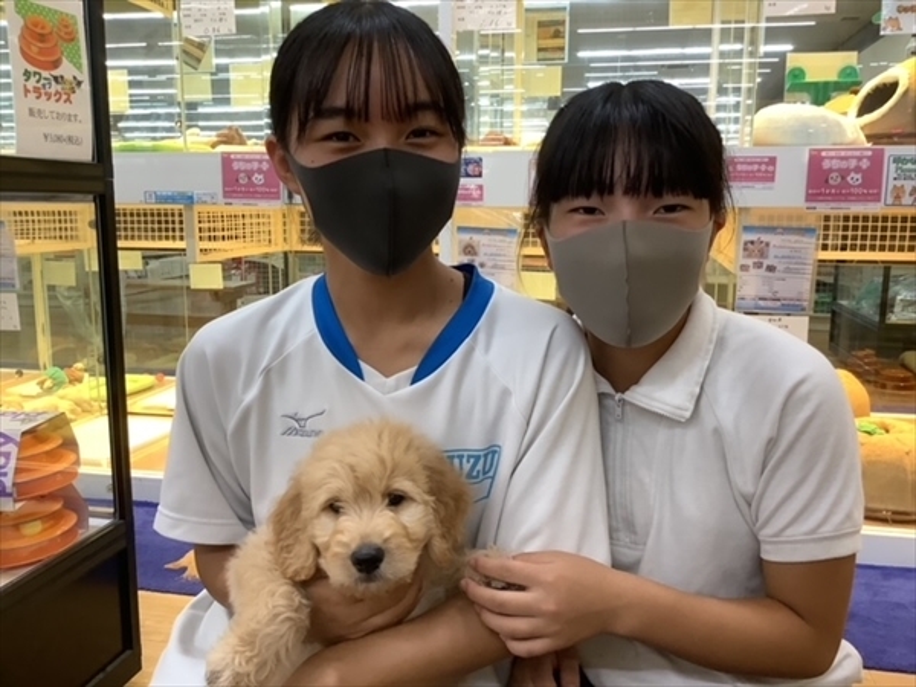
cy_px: 344
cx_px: 458
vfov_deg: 45.4
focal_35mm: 31
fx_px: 820
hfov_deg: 58.4
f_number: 2.4
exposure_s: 1/60
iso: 125
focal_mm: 3.3
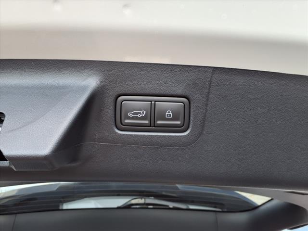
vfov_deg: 51.4
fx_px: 240
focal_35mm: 27
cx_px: 154
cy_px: 116
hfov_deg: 65.3
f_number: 1.9
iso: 40
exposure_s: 1/120
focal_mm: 3.58
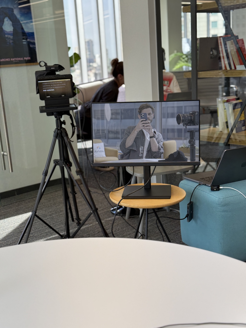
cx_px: 123
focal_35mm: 48
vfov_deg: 39.7
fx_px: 455
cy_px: 164
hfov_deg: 30.3
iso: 50
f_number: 1.78
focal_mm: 6.76
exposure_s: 1/126
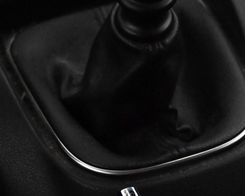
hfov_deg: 13.7
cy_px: 11
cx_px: 154
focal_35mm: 141
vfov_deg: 10.9
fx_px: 1022
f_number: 5.6
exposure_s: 1/60
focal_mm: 42
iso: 14400
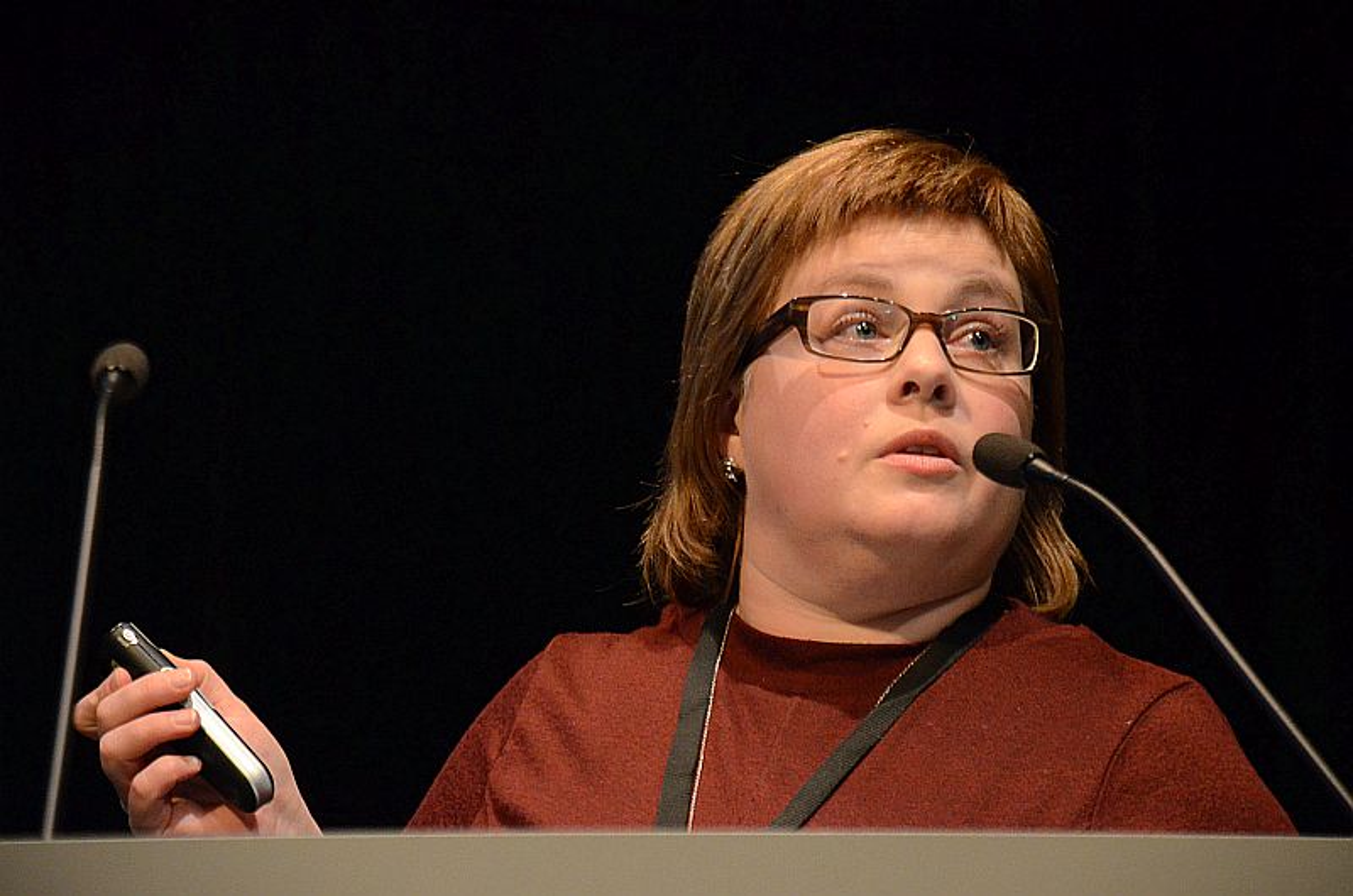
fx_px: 7595
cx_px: 676
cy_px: 448
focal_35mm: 202
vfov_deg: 6.8
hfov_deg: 10.2
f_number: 5.6
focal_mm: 135
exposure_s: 1/60
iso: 3200
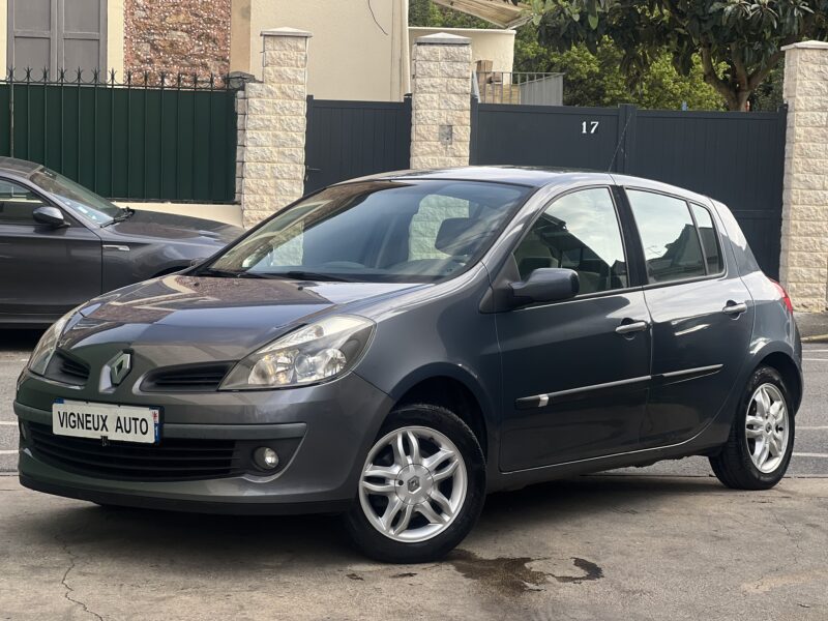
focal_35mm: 77
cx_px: 414
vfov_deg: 19.1
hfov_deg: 25.3
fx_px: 1842
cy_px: 310
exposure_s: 1/191
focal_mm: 9
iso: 25
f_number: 2.8
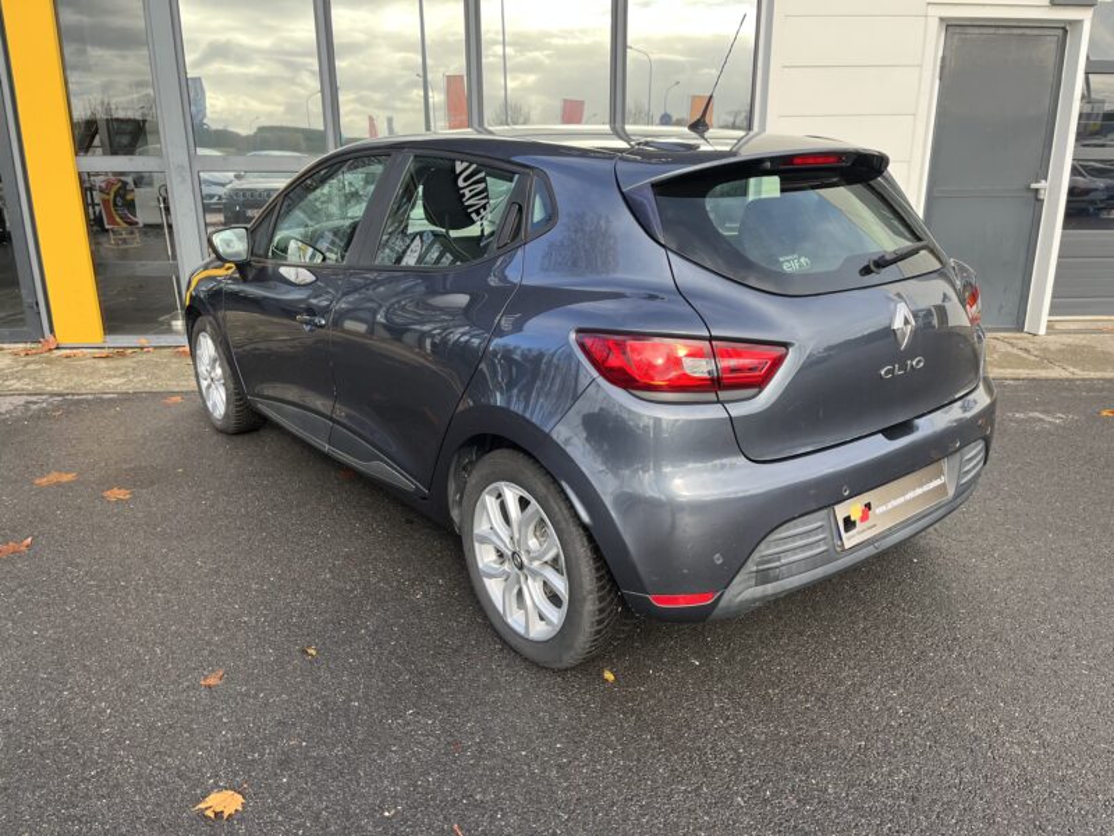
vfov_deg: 53.1
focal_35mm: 26
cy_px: 418
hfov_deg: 67.3
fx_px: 837
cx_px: 557
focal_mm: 5.1
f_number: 1.6
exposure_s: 1/631
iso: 50
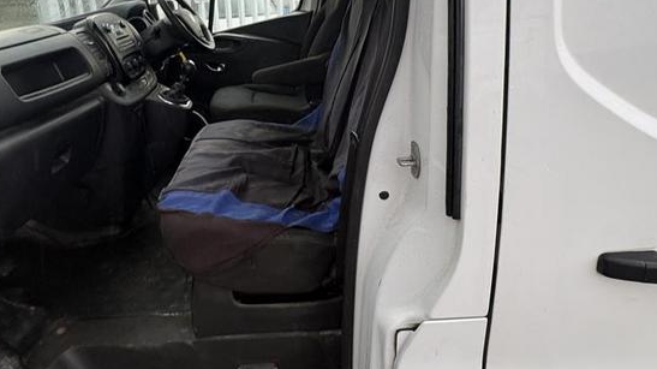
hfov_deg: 73.5
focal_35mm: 25
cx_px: 270
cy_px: 103
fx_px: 435
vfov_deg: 44.7
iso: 200
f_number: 2.2
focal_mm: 2.22
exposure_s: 1/99
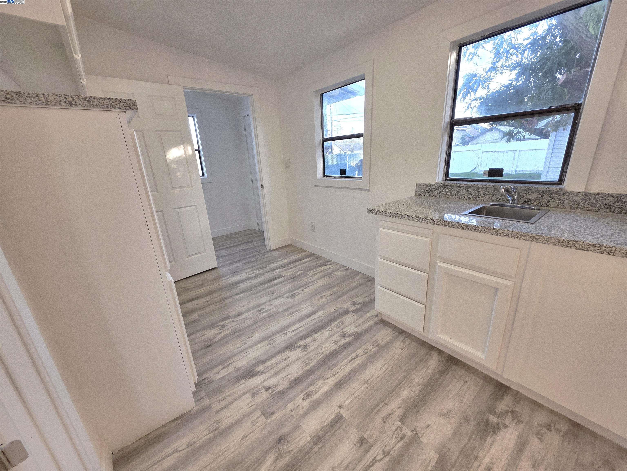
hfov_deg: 106.2
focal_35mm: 13
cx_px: 314
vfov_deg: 89.9
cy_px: 236
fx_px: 235
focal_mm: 2.2
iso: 50
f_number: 1.9
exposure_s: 1/120
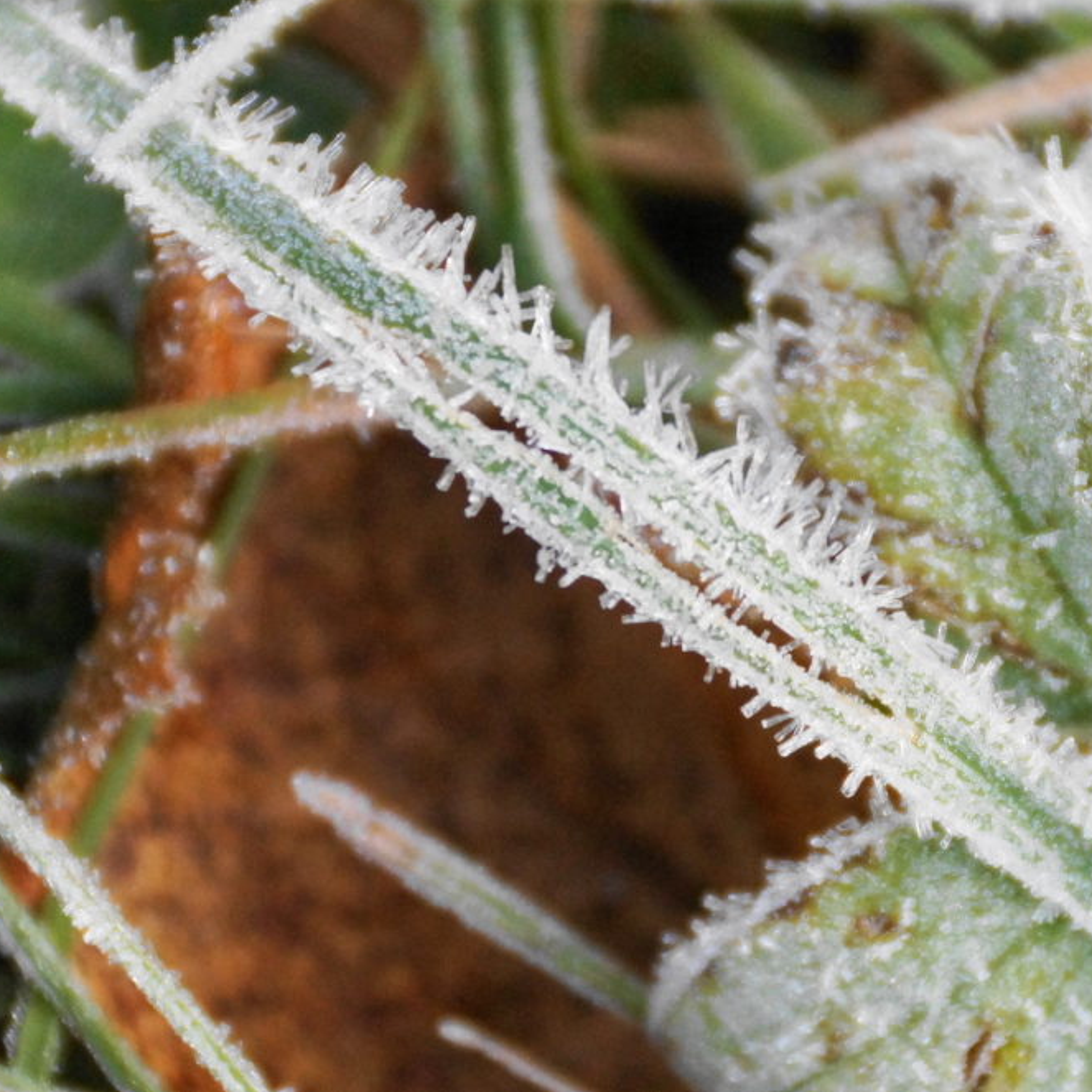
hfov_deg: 3.7
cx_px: 800
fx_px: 17131
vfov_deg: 3.7
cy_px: 545
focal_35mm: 480
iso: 1600
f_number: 6.3
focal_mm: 250
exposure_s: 1/400
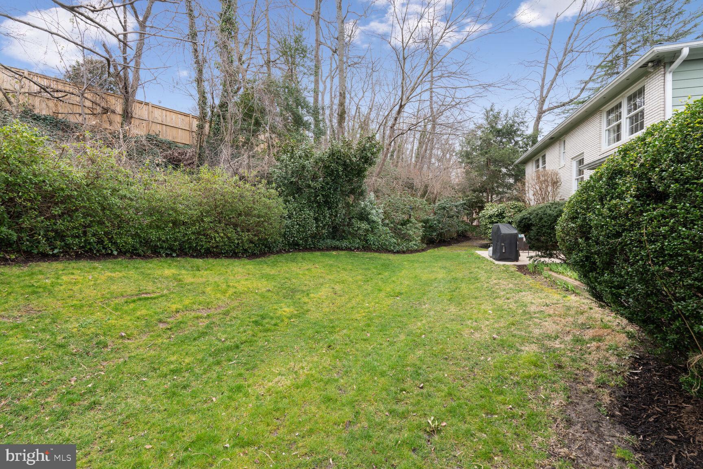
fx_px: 322
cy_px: 234
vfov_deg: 72.1
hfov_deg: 95.0
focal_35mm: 16
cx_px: 352
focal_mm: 16.5
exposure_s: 1/80
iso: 200
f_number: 8
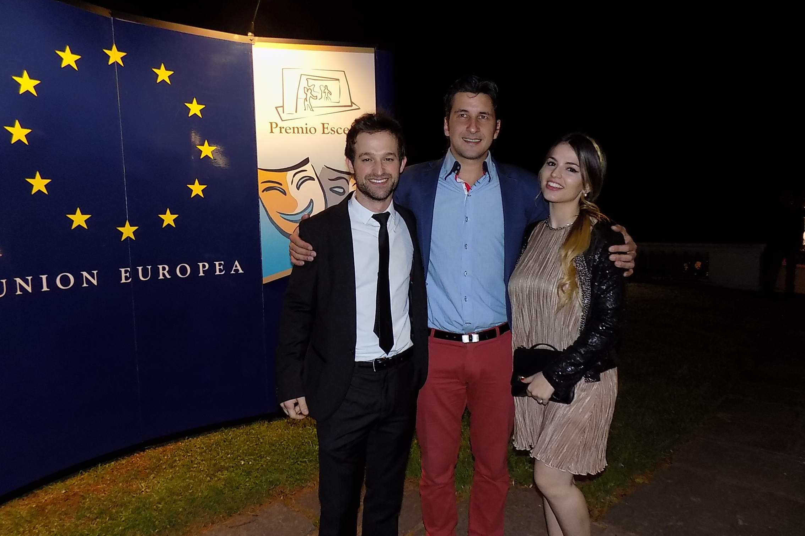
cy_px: 277
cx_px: 403
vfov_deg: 53.1
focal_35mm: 24
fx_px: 537
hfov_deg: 73.7
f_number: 3.1
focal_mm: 4
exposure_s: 1/30
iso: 200
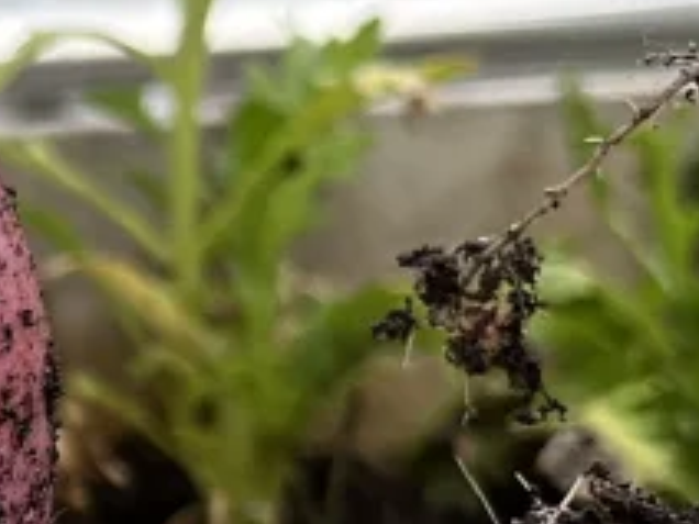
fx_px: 3574
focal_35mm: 177
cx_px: -577
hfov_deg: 10.5
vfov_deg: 8.3
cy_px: 606
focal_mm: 5.1
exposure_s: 1/1404
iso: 50
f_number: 1.6
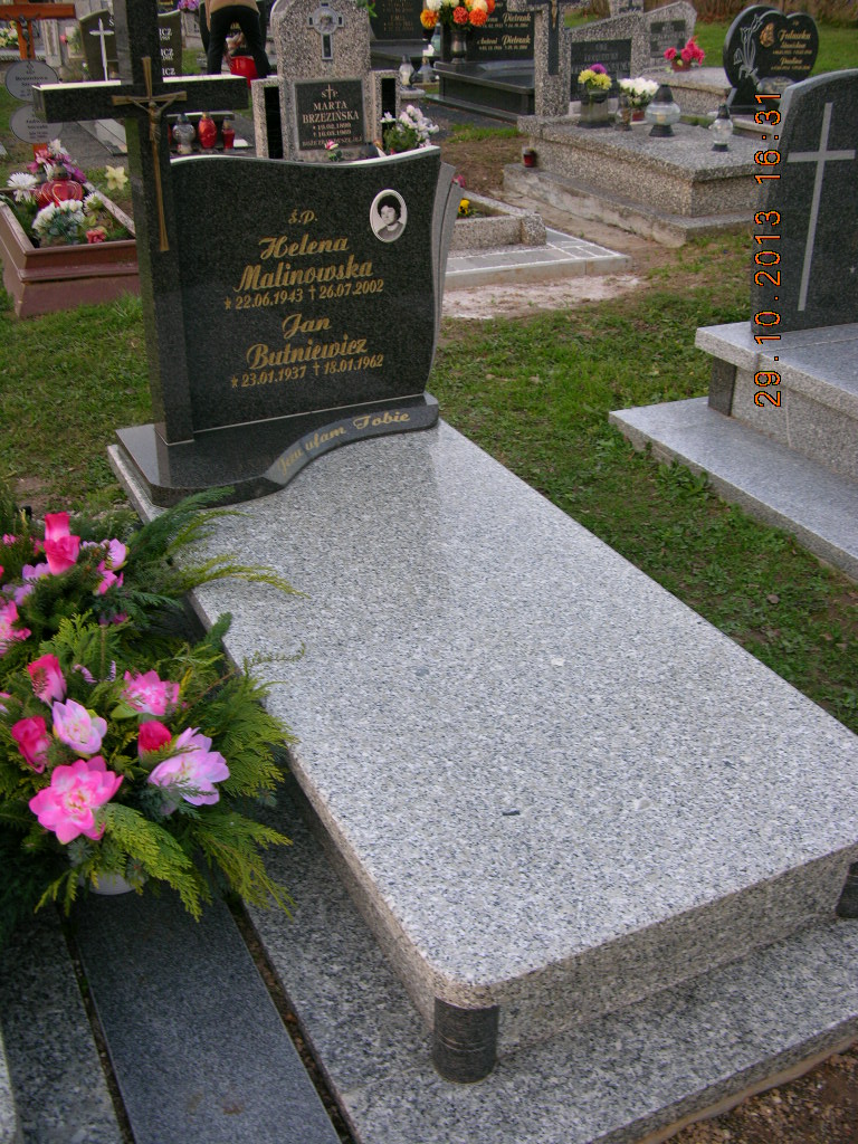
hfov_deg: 40.7
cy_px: 572
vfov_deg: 52.6
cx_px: 429
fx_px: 1157
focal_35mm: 35
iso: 70
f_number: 2.8
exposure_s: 1/31.1
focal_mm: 8.9
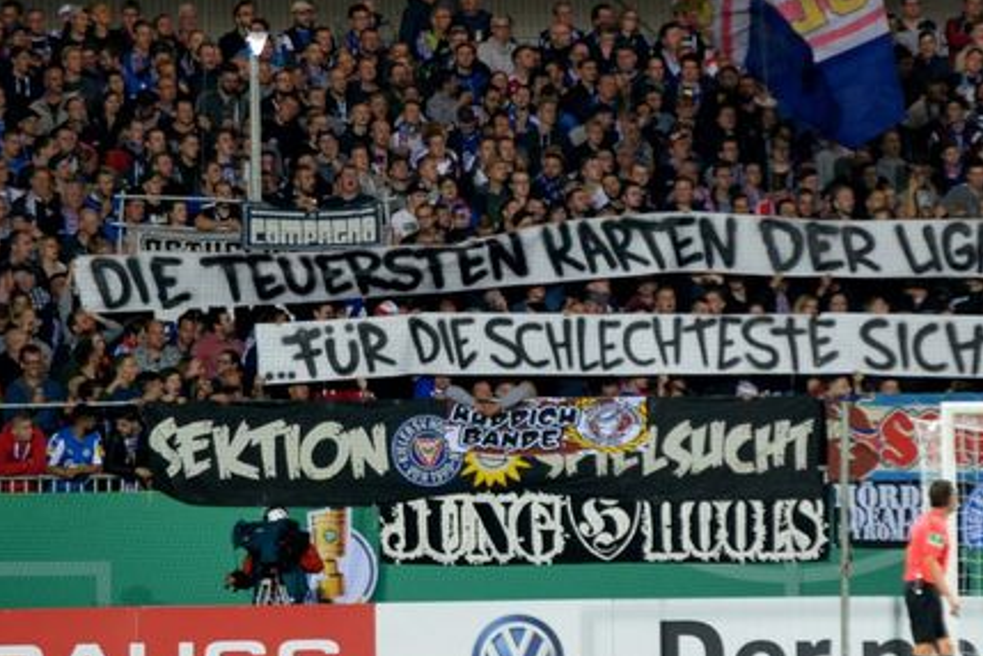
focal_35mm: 399
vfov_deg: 3.4
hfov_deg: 5.2
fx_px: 10894
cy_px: 319
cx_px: 612
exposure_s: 1/320
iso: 1250
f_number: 2.8
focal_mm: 200
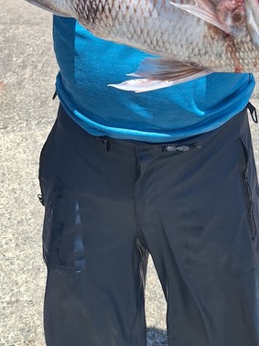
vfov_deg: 32.1
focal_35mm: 52
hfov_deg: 28.0
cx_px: 153
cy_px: -44
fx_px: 519
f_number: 1.8
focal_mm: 5.54
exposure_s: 1/1292
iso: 40
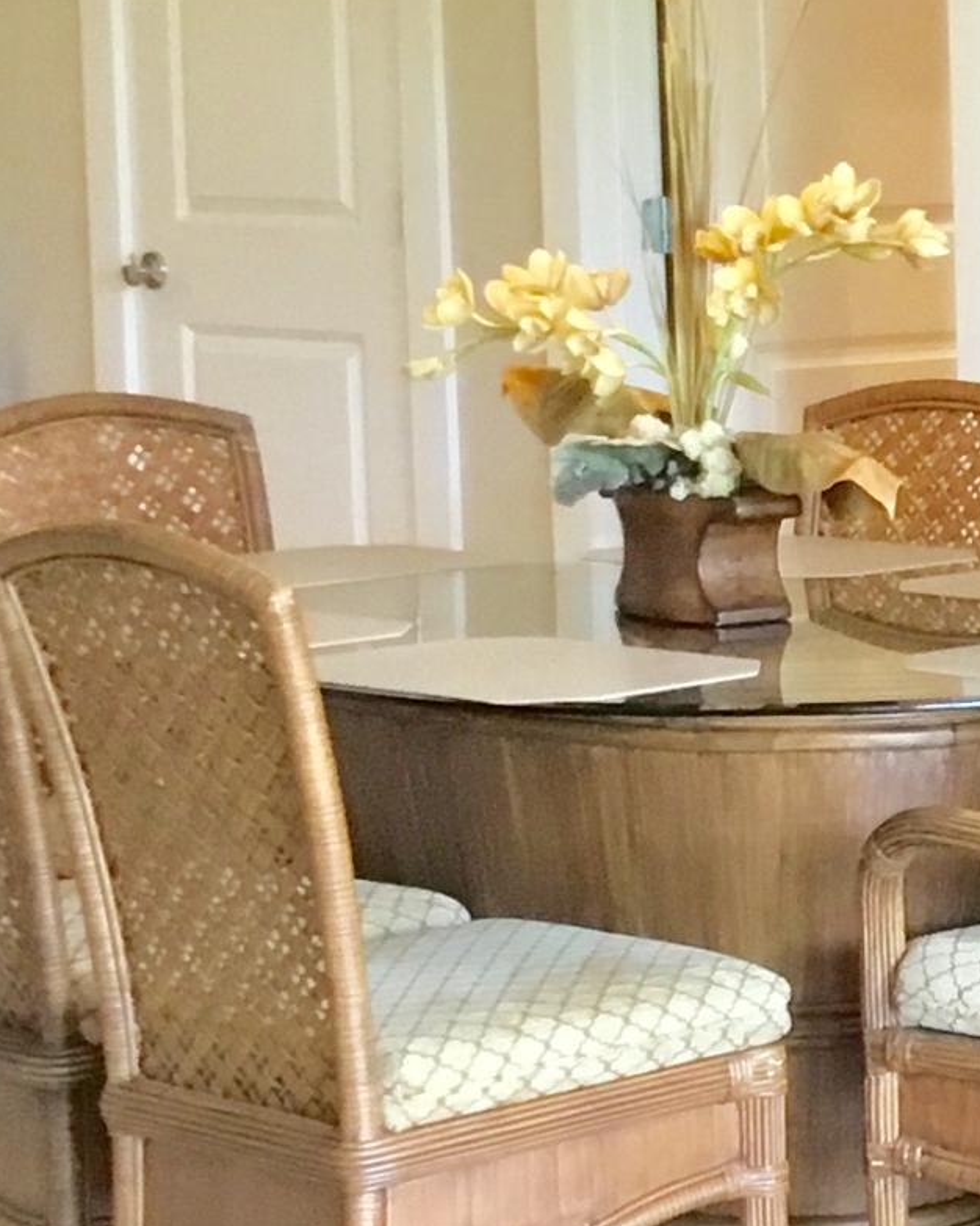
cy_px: 576
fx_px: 4207
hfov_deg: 11.9
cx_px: 1918
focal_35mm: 116
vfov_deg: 16.6
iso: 80
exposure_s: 1/30
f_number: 2.4
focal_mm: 3.3
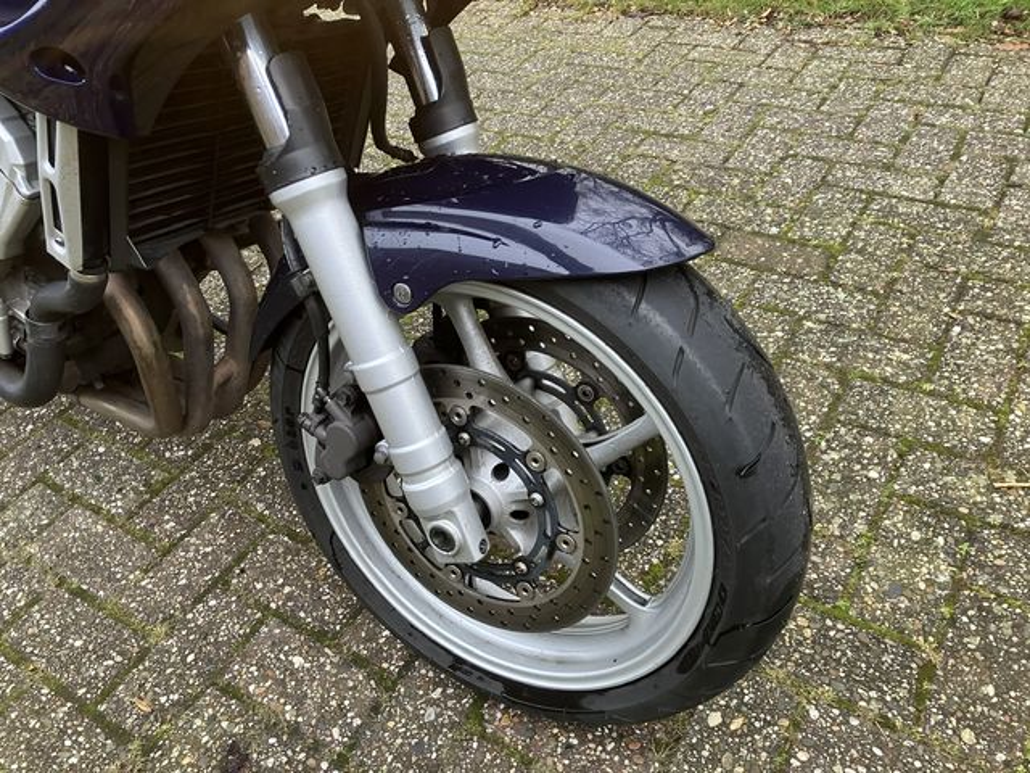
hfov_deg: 63.4
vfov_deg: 49.7
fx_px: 833
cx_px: 515
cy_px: 386
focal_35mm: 28
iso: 80
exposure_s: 1/95
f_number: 1.8
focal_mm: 3.99
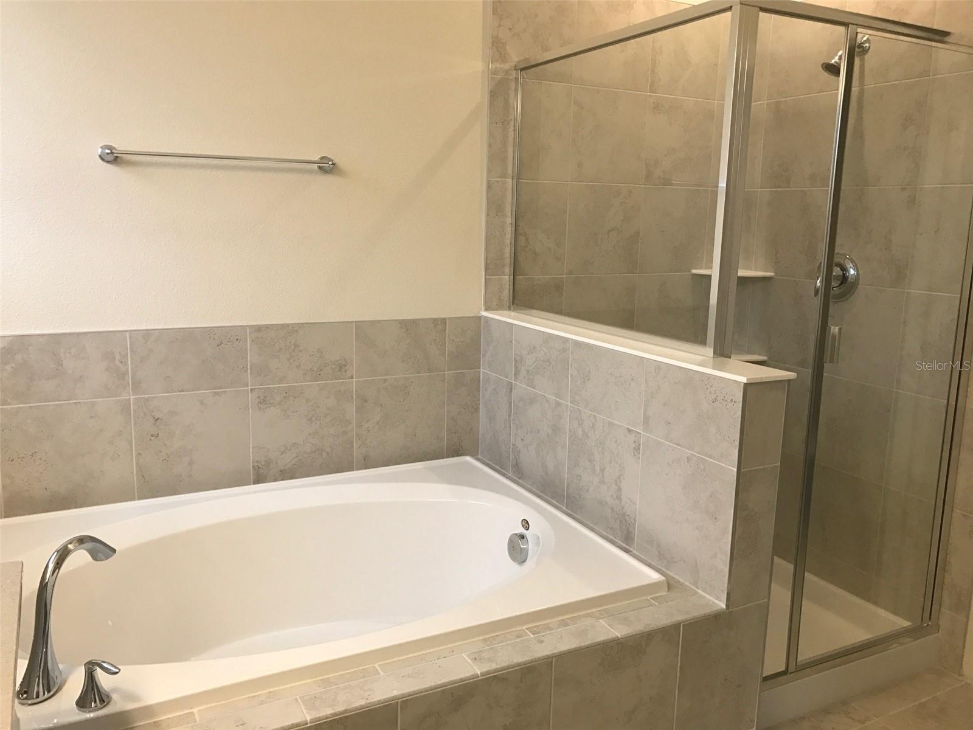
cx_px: 486
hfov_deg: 63.4
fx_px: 787
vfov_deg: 49.7
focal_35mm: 28
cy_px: 365
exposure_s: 1/40
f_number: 1.8
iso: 25
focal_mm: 3.99
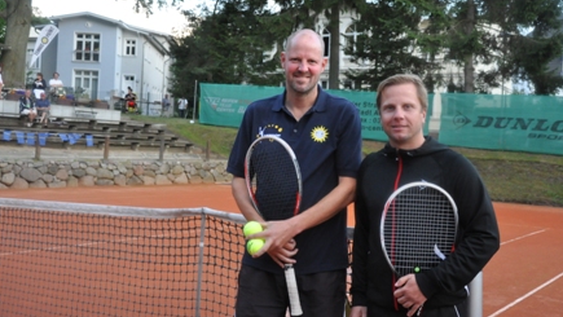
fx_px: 627
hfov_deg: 48.3
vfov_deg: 28.3
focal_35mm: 42
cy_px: 137
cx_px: 289
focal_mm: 26
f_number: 4
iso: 1600
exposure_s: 1/200
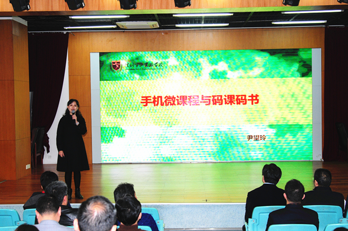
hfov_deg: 35.1
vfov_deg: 23.7
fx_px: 550
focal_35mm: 57
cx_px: 174
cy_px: 116
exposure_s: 1/160
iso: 640
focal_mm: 38
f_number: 4
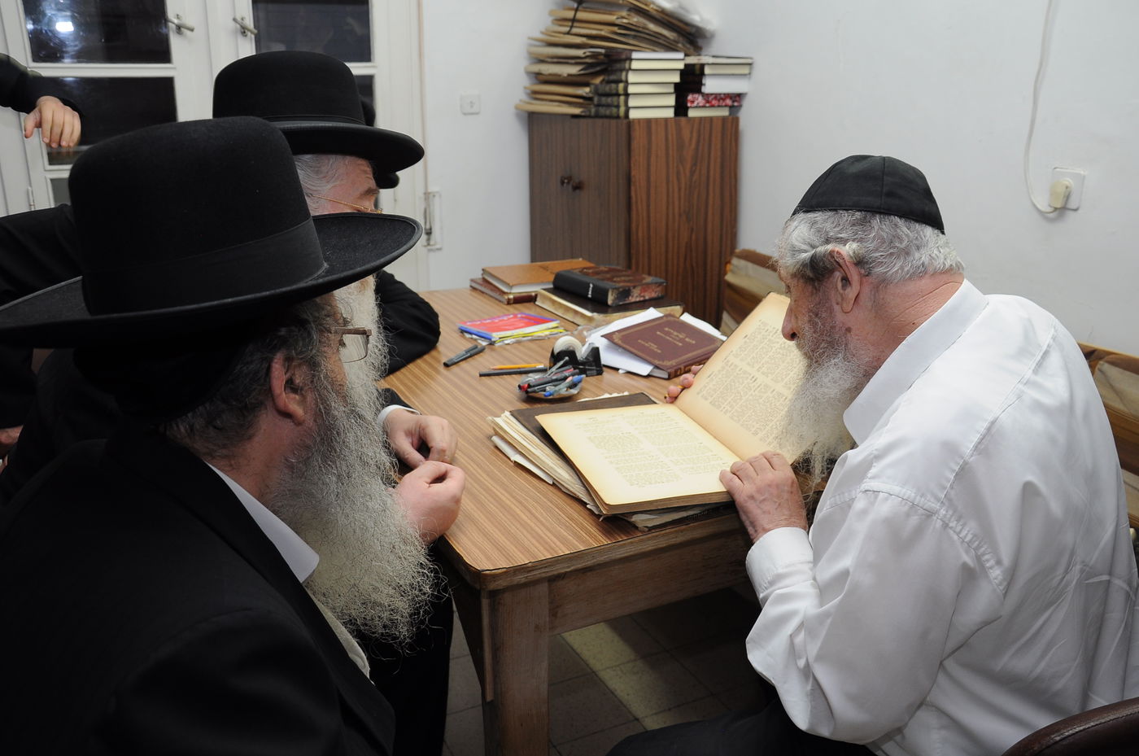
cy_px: 378
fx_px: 995
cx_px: 570
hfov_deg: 59.6
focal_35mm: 32
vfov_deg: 41.6
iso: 400
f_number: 5
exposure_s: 1/60
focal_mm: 21
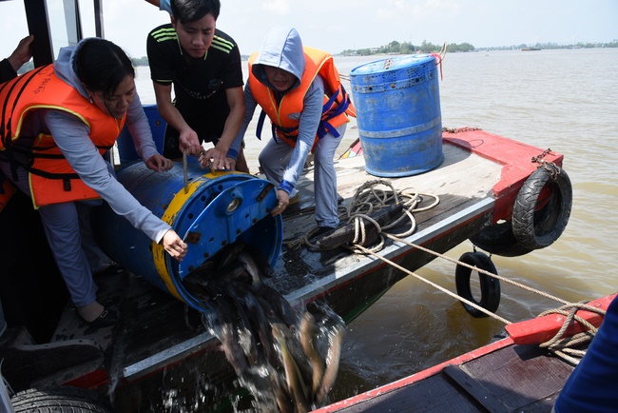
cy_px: 206
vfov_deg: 53.2
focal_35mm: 24
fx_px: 412
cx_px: 309
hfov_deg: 73.7
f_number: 11
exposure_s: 1/100
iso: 200
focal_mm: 24
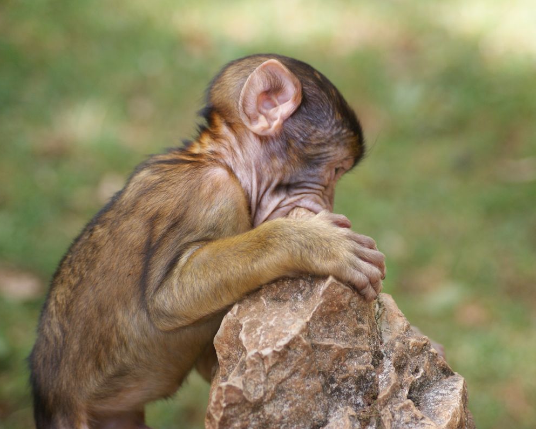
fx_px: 2428
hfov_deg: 12.6
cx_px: 290
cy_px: 214
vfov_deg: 10.1
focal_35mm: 153
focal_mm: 90
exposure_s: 1/160
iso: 200
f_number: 4
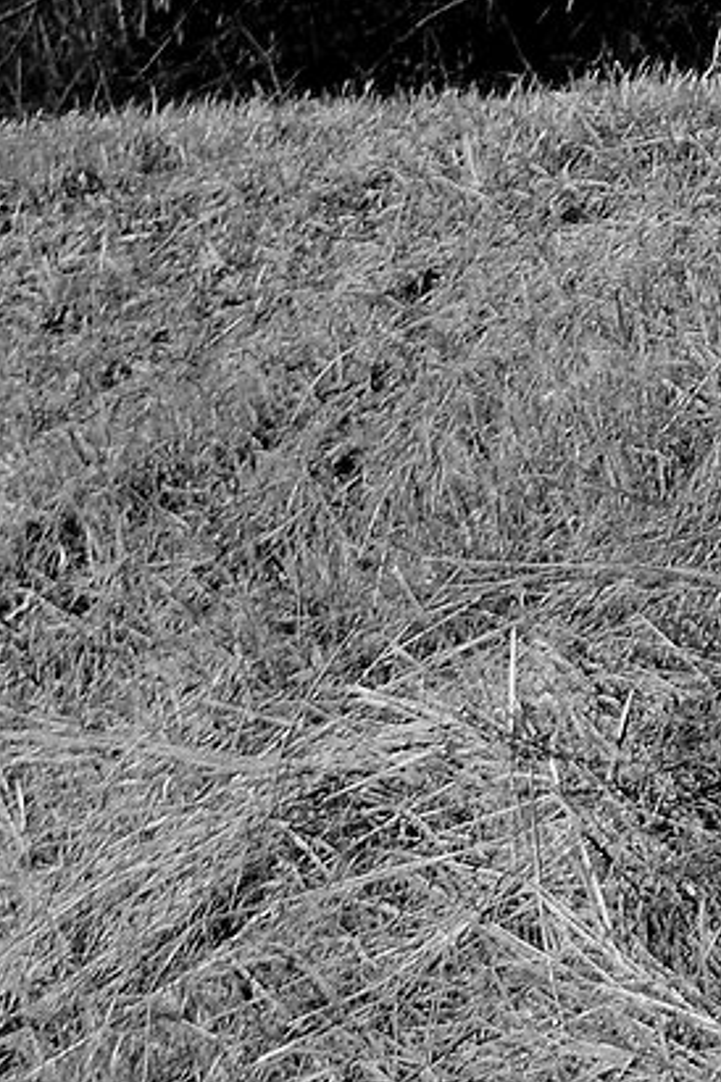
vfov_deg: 7.8
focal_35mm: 263
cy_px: 129
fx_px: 7900
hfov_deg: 5.1
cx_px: 1566
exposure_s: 1/250
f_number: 8
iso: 100
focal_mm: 30
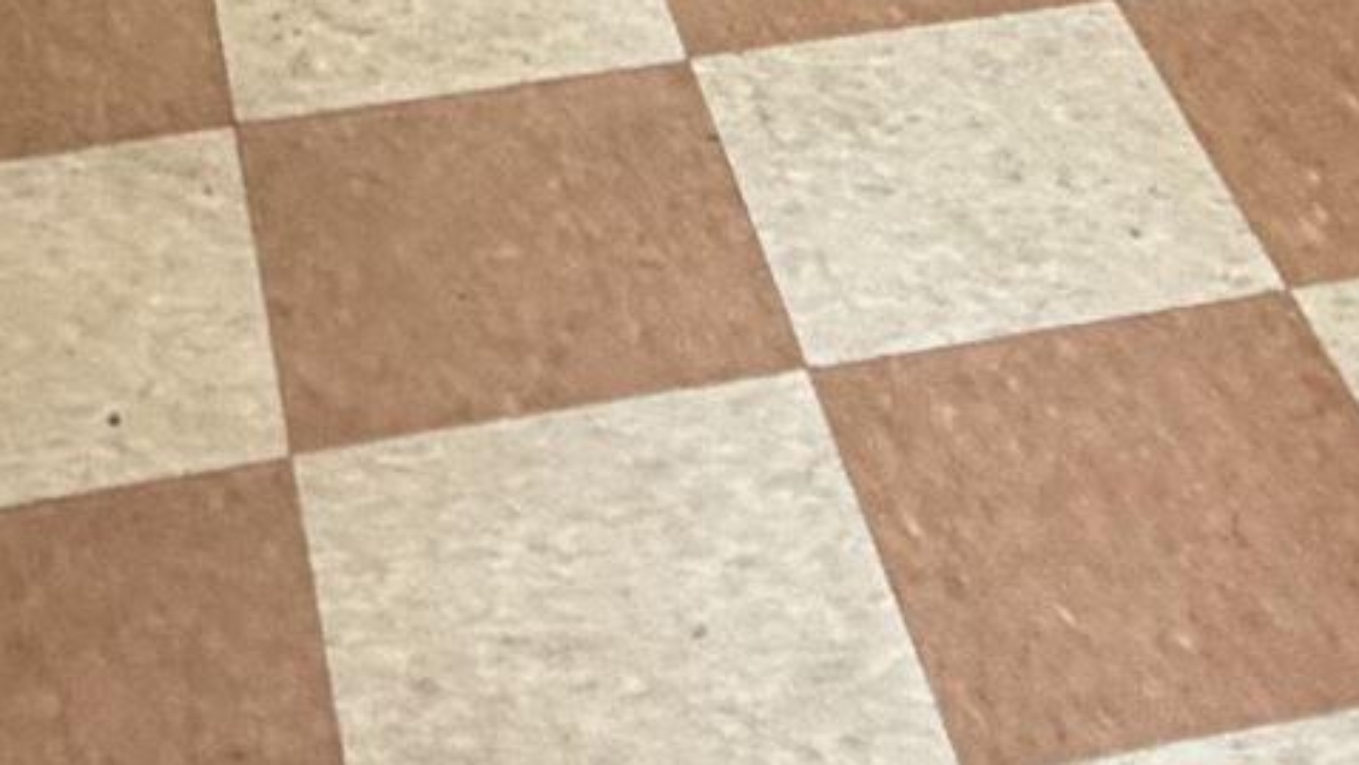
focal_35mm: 98
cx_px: 748
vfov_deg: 8.9
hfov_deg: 21.8
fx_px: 3532
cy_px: -1826
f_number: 2.2
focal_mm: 2.22
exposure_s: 1/61
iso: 200
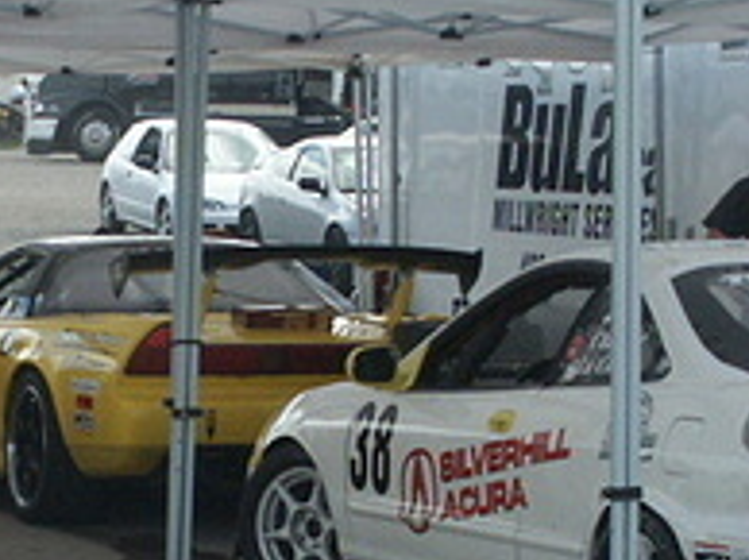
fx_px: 4020
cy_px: 398
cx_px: 135
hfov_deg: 10.6
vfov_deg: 8.0
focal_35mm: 186
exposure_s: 1/250
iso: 100
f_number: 6.7
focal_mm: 11.57
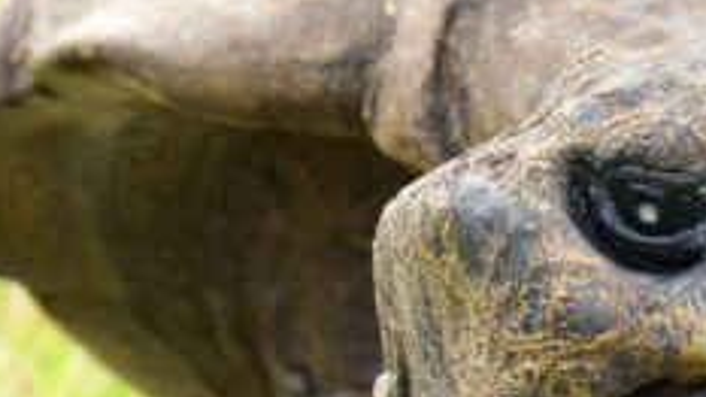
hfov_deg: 5.0
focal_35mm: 429
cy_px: 662
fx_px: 8030
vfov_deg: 2.8
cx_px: 809
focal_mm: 62
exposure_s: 1/250
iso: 400
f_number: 10
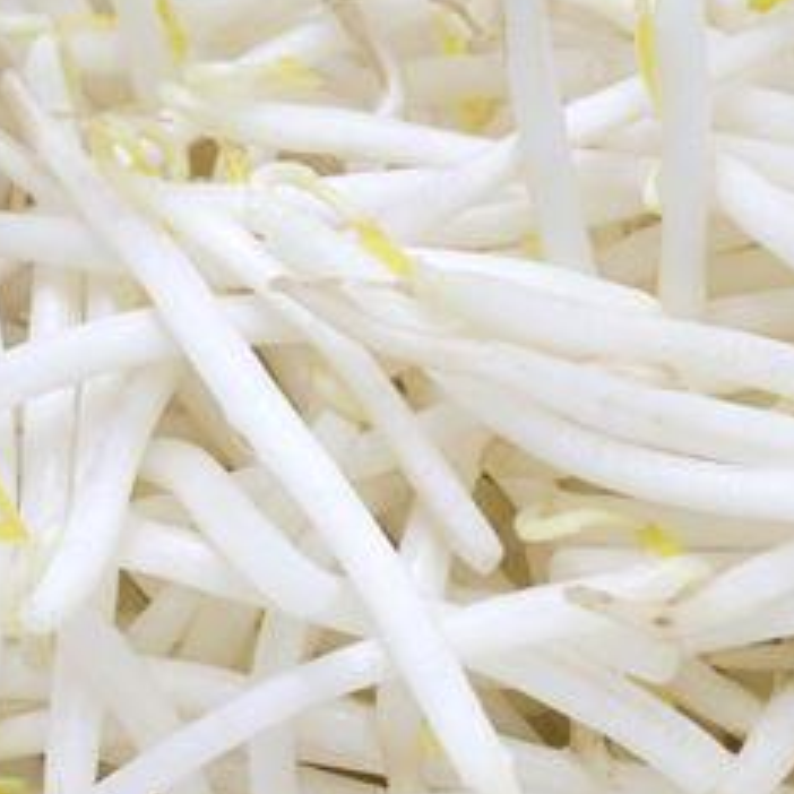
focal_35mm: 136
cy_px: 361
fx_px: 3529
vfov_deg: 12.8
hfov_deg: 12.8
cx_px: 478
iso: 100
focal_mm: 50
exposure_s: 5
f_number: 11
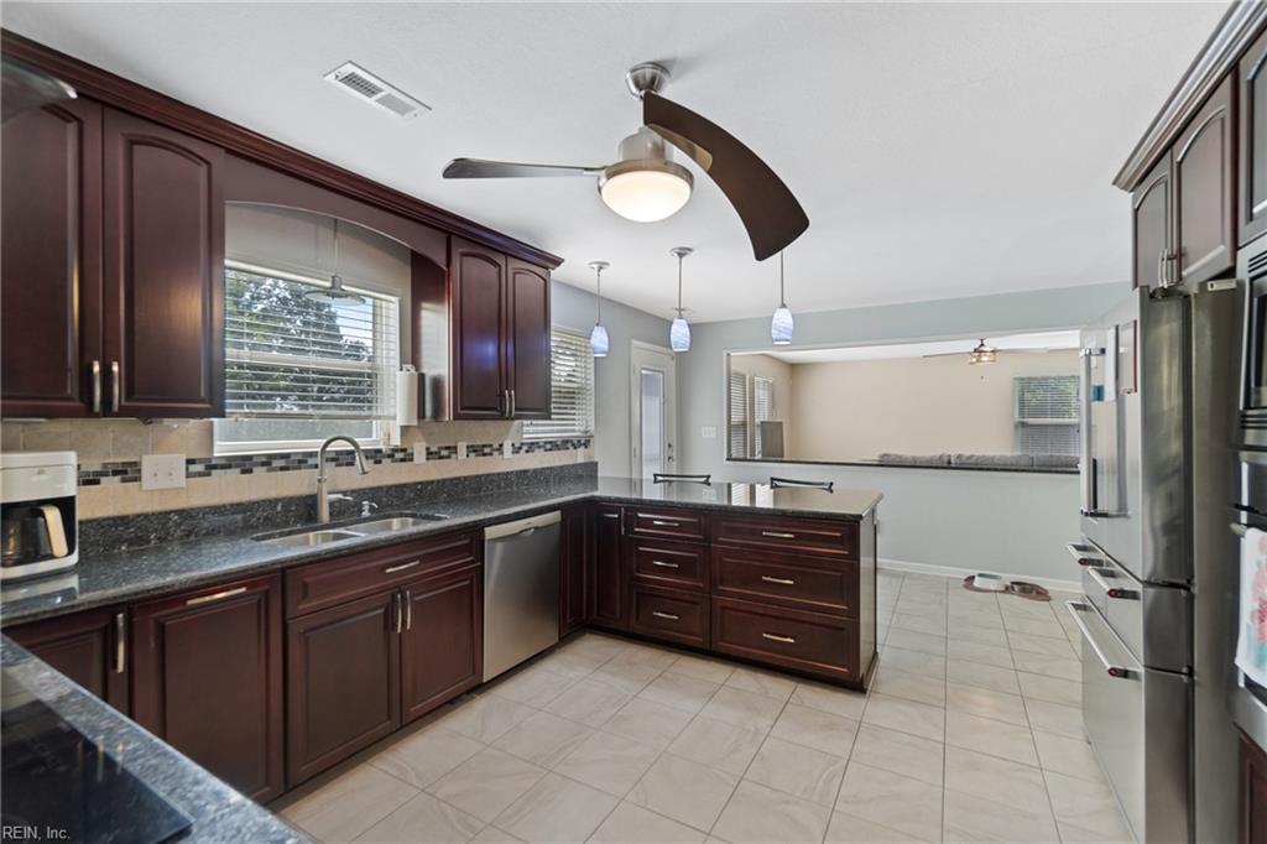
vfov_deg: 77.3
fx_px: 528
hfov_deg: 100.4
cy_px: 422
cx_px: 634
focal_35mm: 15
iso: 250
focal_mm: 10
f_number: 4.5
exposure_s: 1/8
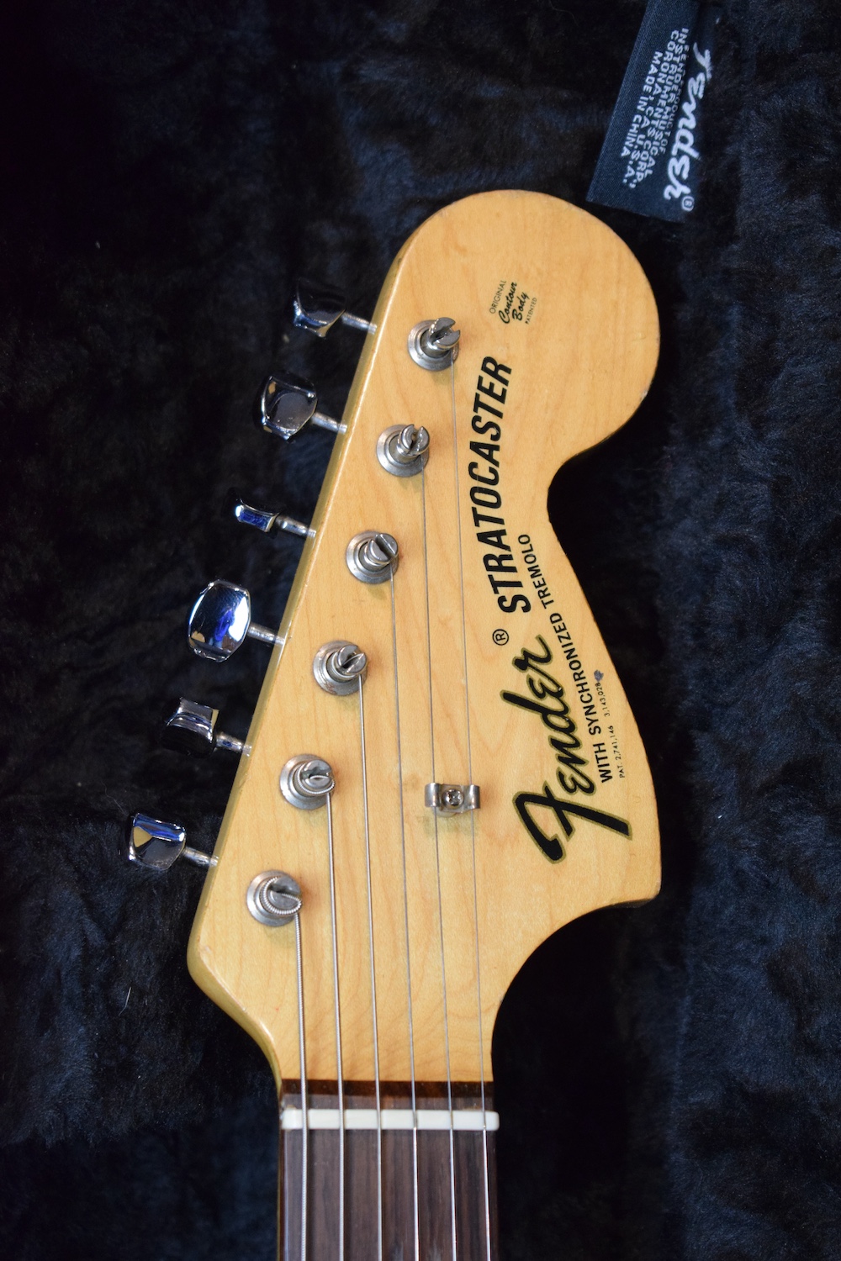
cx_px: 420
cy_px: 630
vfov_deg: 24.6
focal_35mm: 82
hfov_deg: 16.6
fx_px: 2891
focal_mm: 55
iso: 2800
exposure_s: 1/60
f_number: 5.6
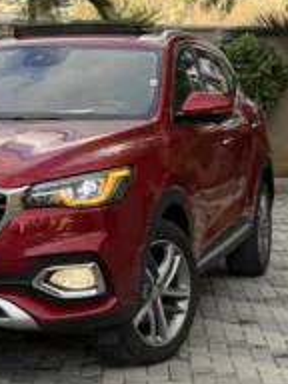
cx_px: 46
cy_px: 148
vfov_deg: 19.6
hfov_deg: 14.7
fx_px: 1109
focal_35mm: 100
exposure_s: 1/778
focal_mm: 6.76
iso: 100
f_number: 1.78
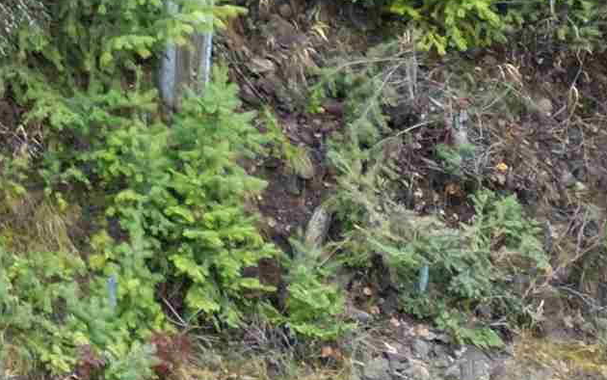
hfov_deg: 14.5
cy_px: -474
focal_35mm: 124
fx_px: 2052
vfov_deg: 9.6
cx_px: -542
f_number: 1.7
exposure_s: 1/160
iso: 140
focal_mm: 6.72
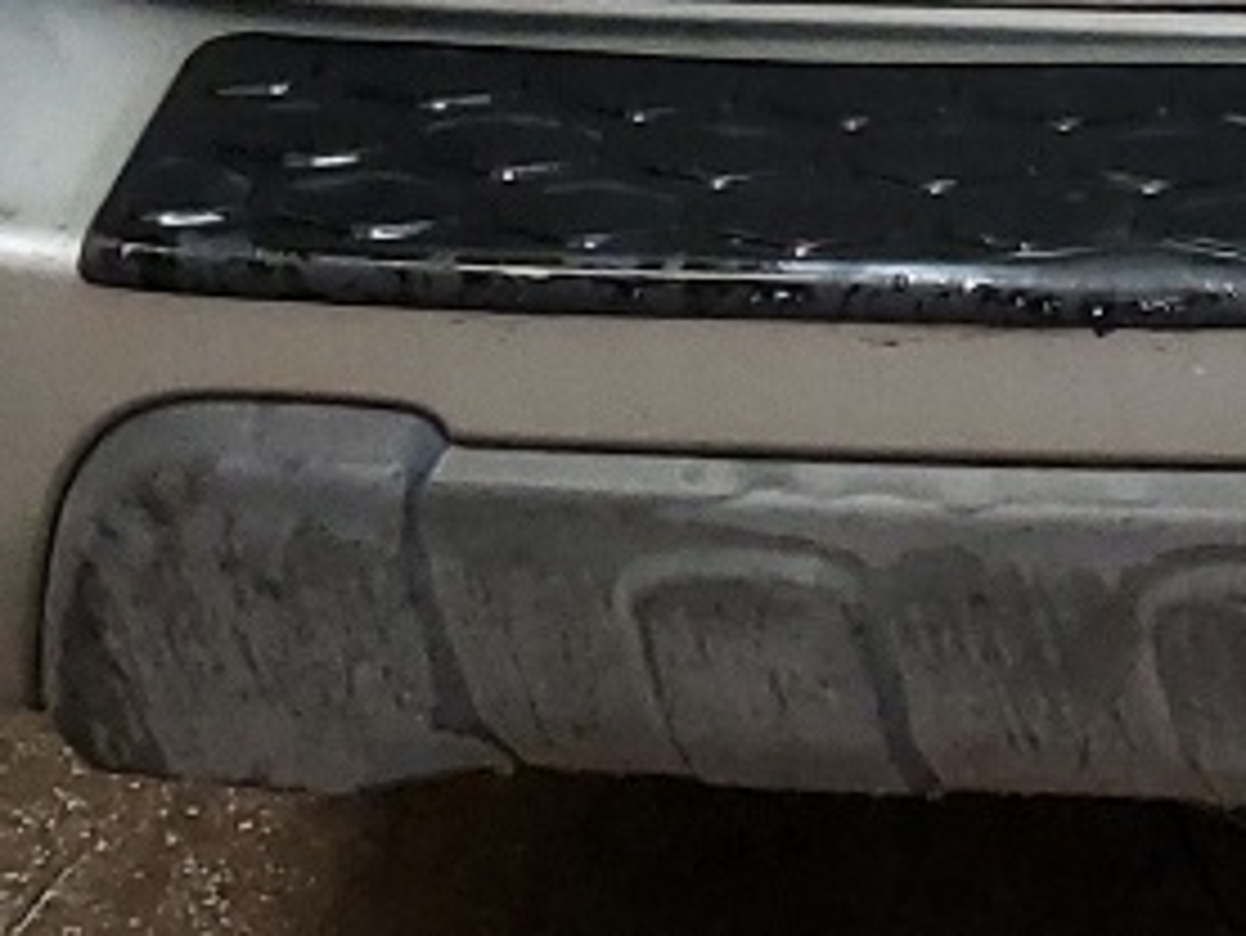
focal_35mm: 150
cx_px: 2060
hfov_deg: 12.3
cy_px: -1336
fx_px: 5402
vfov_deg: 8.9
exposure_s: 1/60.2
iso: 125
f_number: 1.5
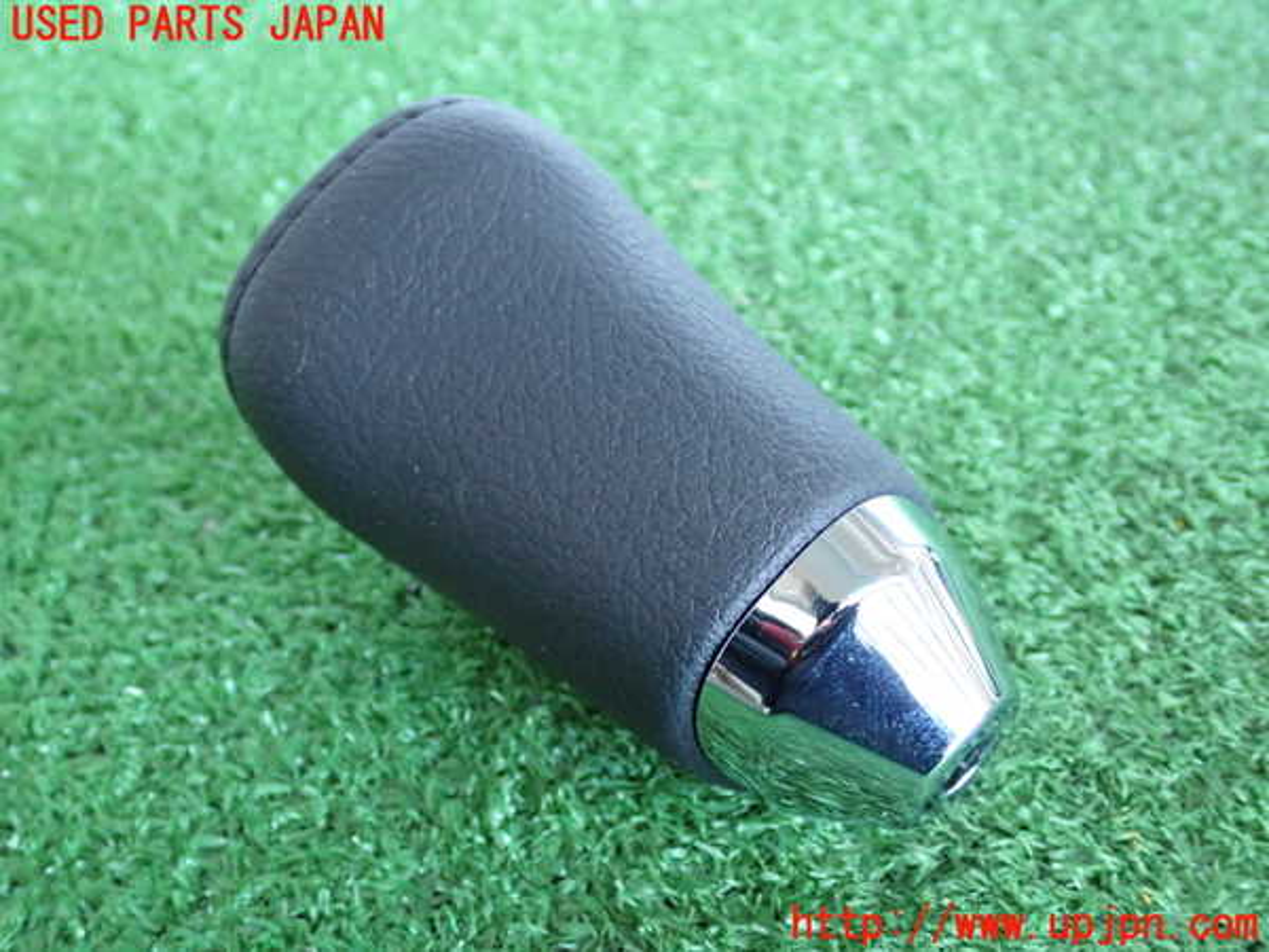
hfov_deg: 45.8
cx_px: 634
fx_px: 1503
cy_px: 476
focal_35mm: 41
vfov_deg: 35.1
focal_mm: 7.31
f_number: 2.8
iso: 800
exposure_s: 1/40
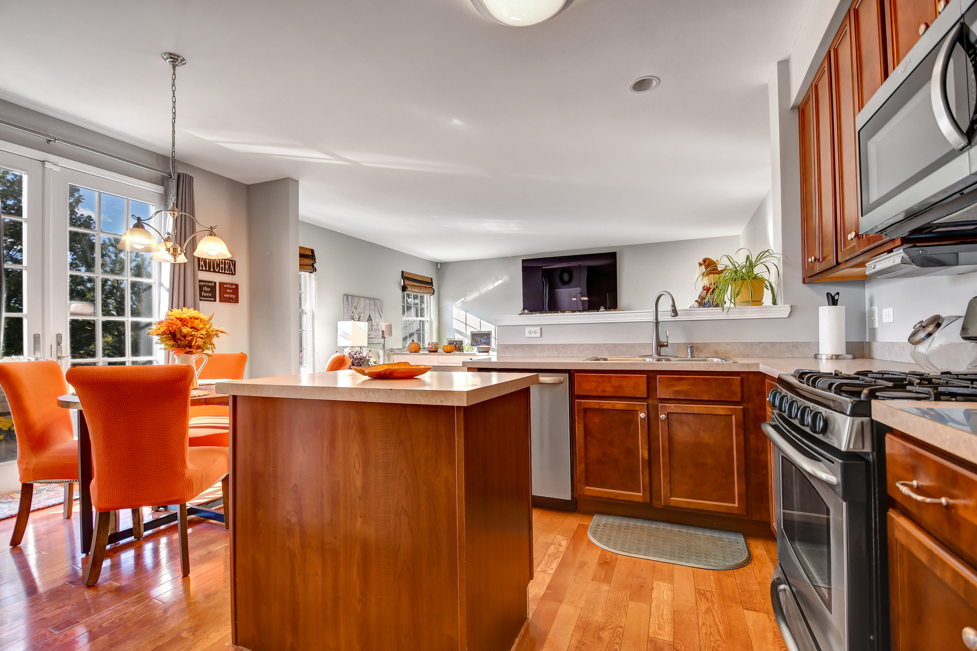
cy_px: 326
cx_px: 488
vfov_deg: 77.3
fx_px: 407
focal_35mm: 15
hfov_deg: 100.4
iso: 200
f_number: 3.5
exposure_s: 1/80
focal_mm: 10
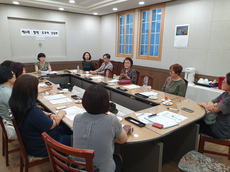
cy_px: 86
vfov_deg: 53.1
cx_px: 115
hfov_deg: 67.3
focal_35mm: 26
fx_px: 173
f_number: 2.4
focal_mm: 4.32
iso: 160
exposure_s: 1/40
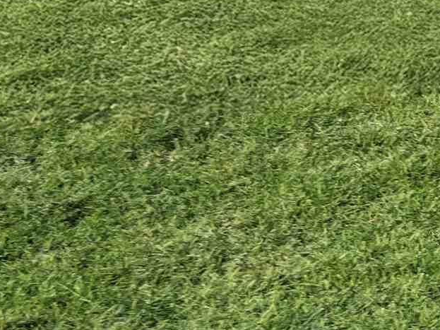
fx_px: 877
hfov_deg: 16.2
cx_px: 1001
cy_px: -437
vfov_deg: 14.7
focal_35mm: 69
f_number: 2.2
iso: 40
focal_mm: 2.22
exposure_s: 1/770
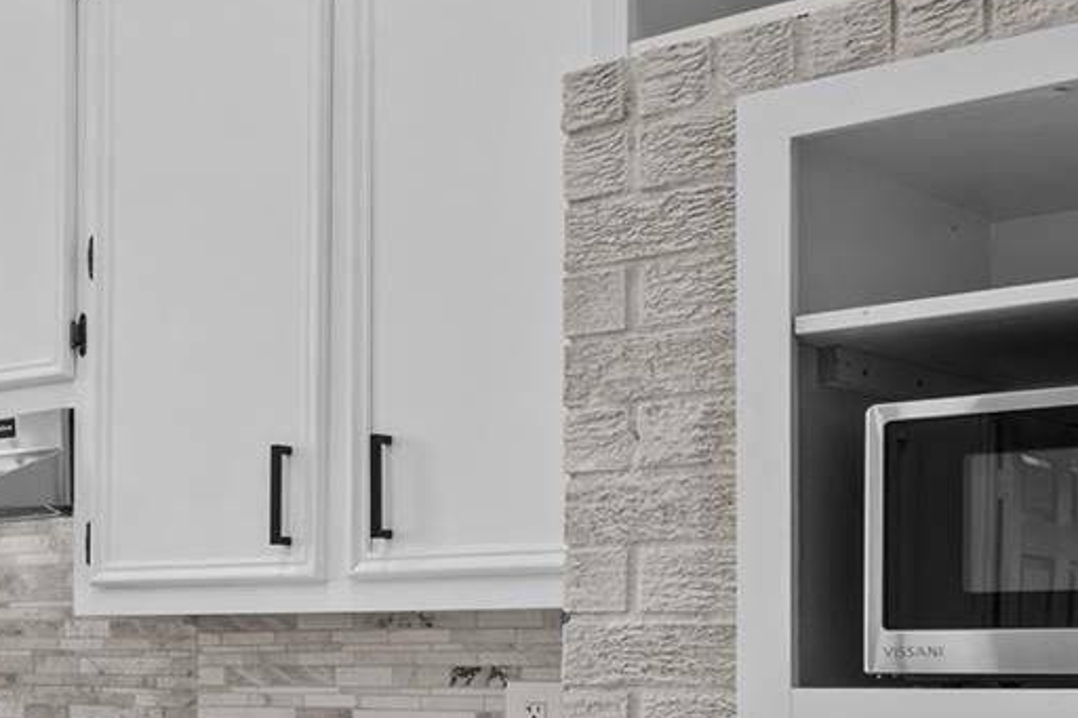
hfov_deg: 26.8
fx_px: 1916
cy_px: 666
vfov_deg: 20.7
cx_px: -299
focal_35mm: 64
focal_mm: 16
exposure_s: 1/1.25
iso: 100
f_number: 9
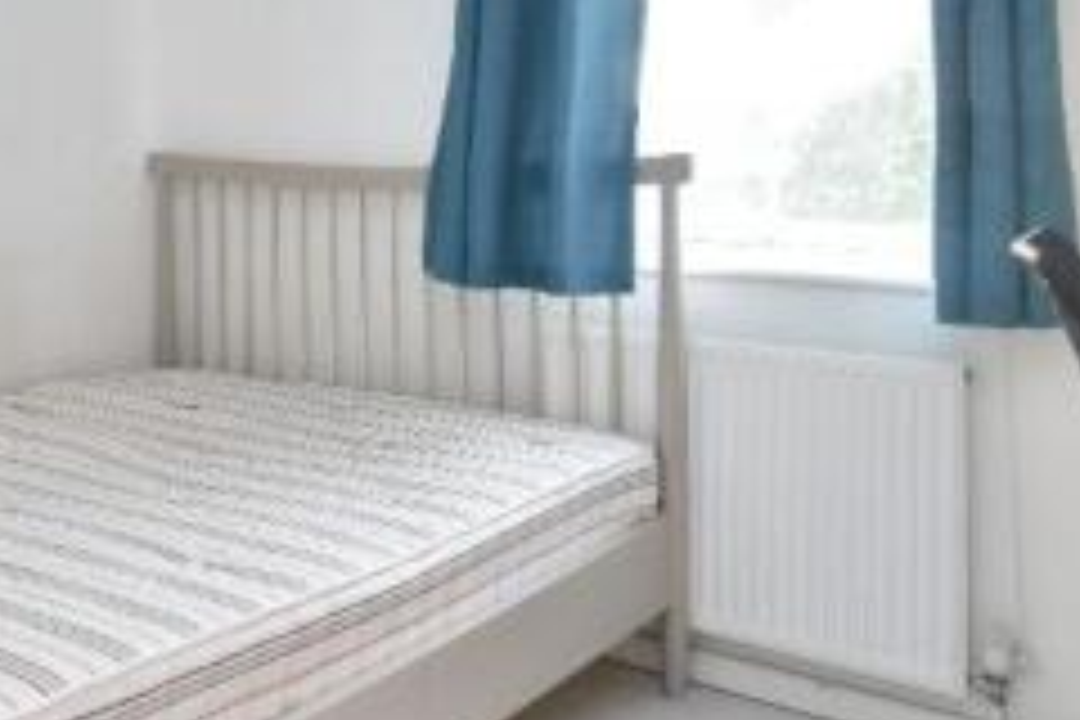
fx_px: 1230
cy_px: 146
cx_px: 124
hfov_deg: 43.6
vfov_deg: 31.8
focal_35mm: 41
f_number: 7.1
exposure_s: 1/8
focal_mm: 10
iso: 200
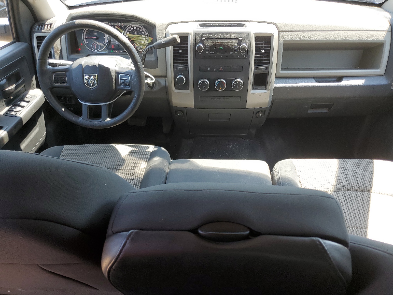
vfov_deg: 53.1
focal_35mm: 26
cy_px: 148
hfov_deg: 67.3
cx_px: 196
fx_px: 295
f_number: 1.5
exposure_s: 1/125
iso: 50
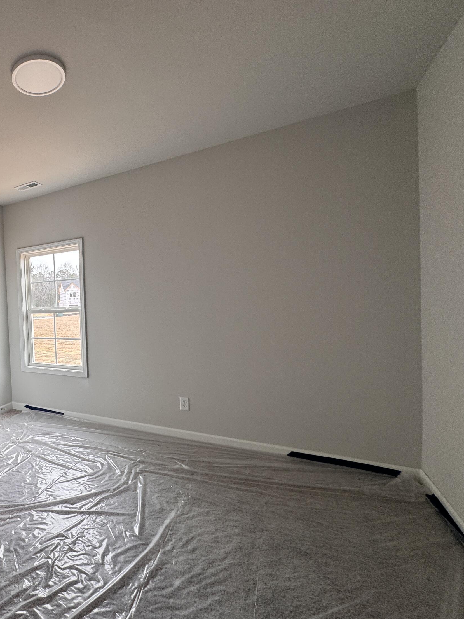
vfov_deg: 84.7
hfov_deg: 59.4
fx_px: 340
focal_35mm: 19
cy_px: 314
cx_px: 54
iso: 64
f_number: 2.2
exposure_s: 1/120
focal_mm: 2.22
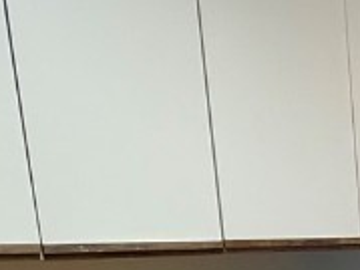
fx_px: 831
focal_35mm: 80
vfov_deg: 17.0
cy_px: 381
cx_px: 700
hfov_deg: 17.9
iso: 200
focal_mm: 2.22
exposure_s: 1/60
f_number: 2.2
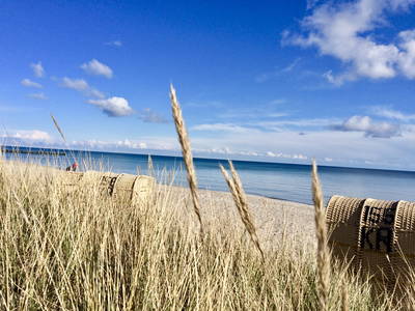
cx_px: 208
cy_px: 156
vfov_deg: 48.2
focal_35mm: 29
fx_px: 348
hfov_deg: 61.7
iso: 32
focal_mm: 4.15
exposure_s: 1/3165
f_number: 2.2
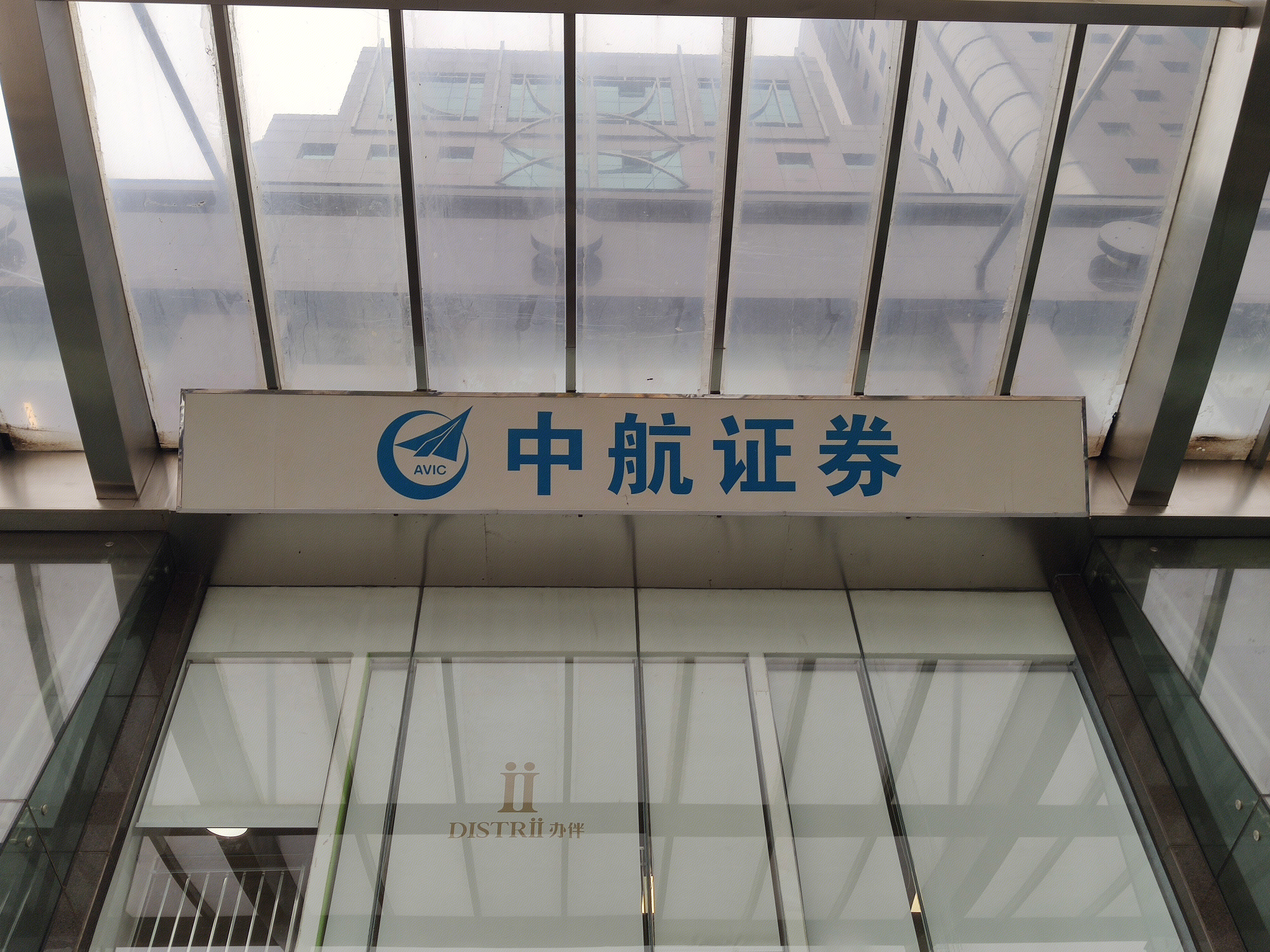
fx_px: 1247
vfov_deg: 41.8
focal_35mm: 34
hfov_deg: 54.0
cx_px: 635
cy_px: 476
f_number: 1.75
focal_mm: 4.75
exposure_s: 1/300
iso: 112
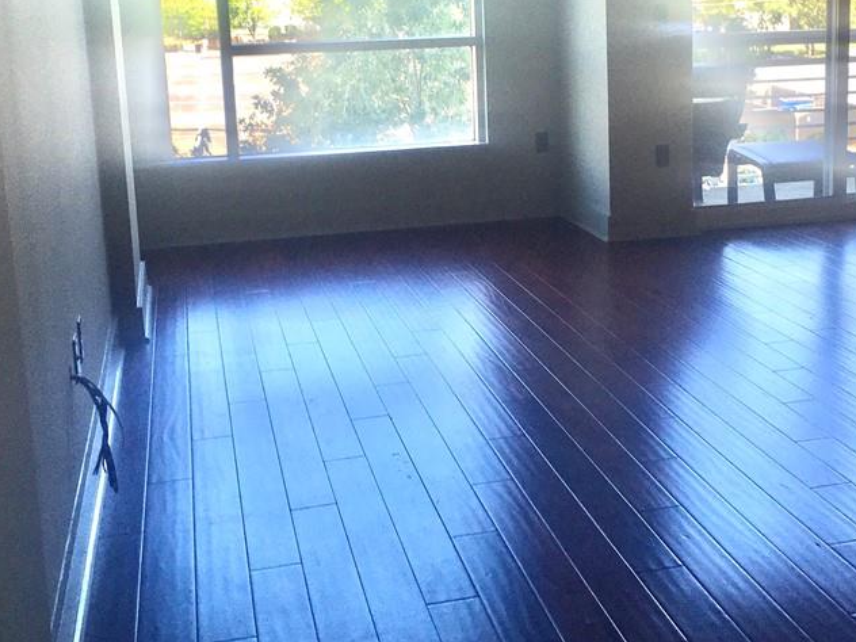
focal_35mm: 47
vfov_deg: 30.5
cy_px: 188
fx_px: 1162
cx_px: 507
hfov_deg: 40.3
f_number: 2.2
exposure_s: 1/120
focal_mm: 4.15
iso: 25
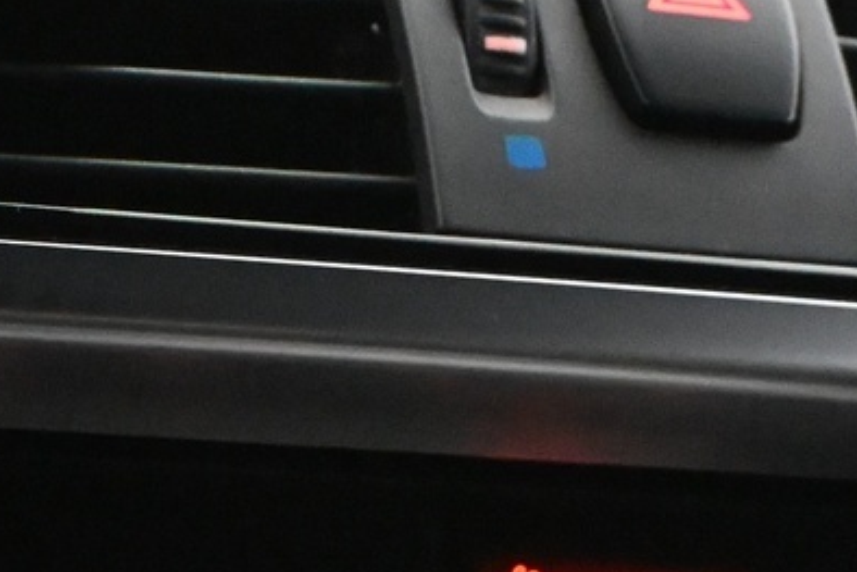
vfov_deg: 7.2
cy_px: 927
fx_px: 4479
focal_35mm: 188
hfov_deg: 10.9
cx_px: 548
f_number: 4.8
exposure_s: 1/50
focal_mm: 30.5
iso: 10000
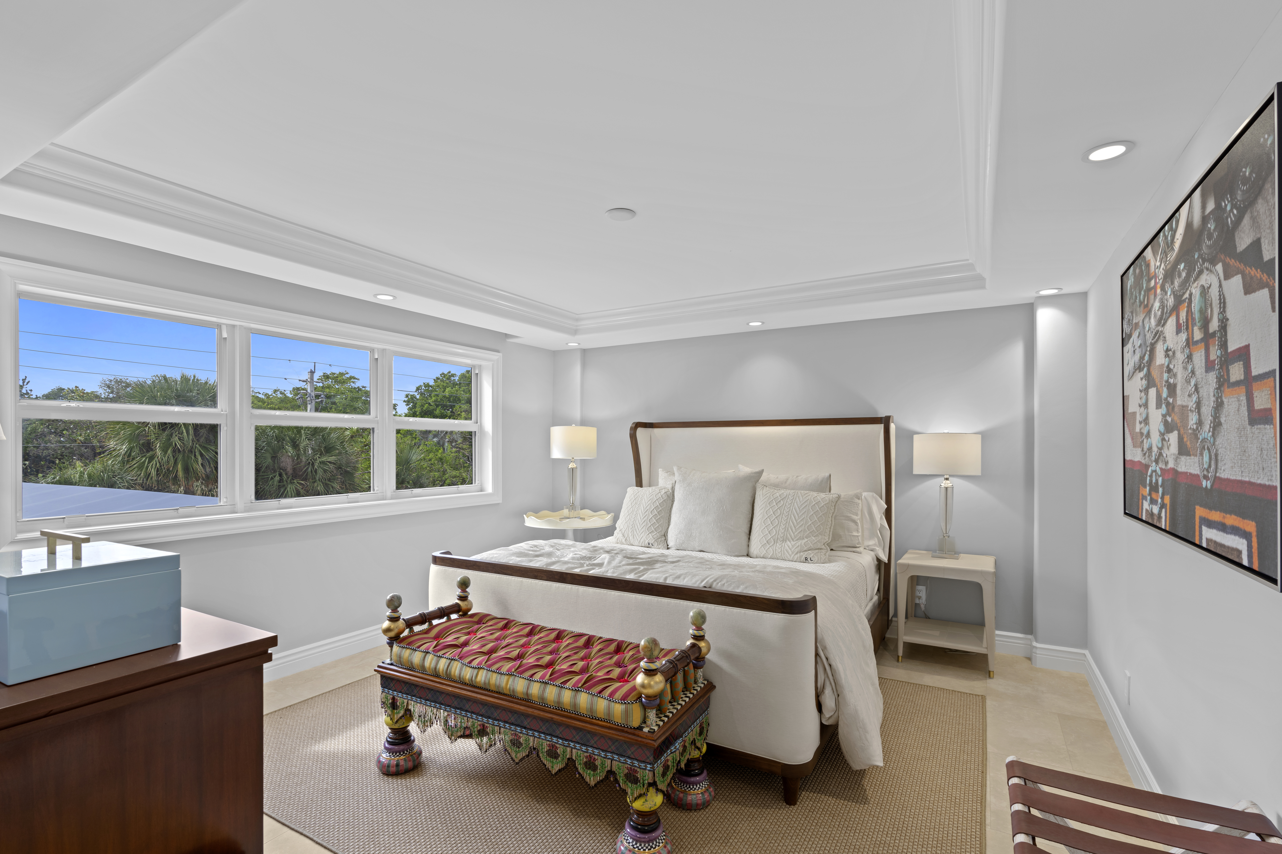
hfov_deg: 96.7
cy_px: 427
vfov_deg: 73.7
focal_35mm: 16
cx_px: 641
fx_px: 570
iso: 100
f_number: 9
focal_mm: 16
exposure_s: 1/2
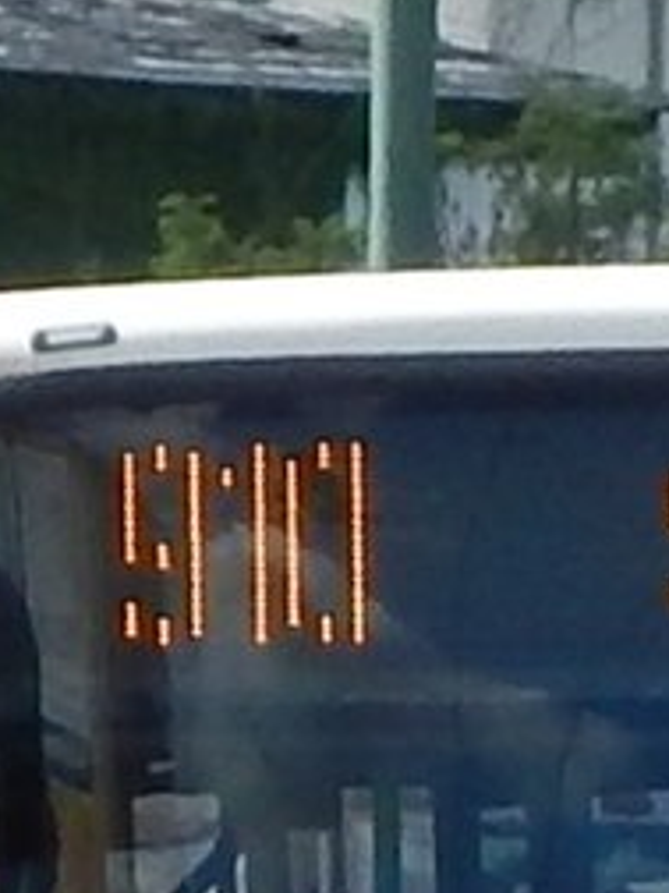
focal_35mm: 357
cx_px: 209
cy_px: 1343
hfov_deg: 4.2
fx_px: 9199
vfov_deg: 5.5
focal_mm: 13.5
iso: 125
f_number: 4.2
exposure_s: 1/1000
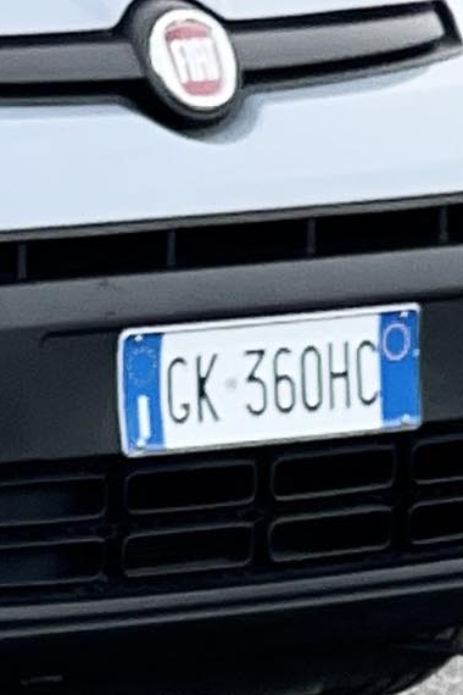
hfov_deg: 2.9
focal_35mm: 471
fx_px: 9086
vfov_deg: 4.4
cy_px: 67
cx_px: -857
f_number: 2.2
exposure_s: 1/121
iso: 32
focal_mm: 7.5
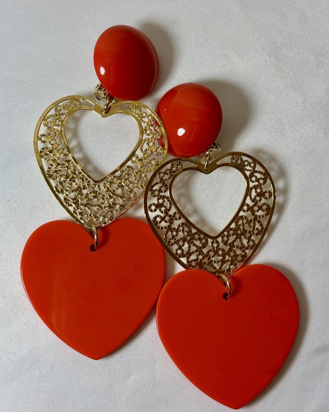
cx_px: 163
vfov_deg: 34.1
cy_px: 208
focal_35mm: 55
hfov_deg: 27.6
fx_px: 669
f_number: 1.6
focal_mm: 5.96
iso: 25
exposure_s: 1/151
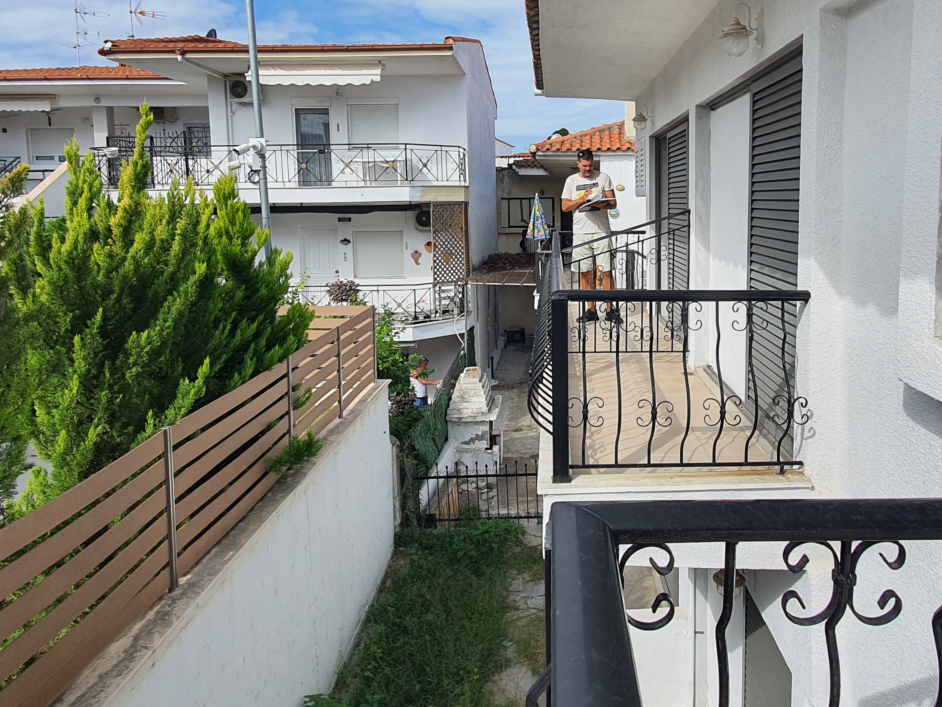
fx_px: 653
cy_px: 275
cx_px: 579
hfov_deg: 70.6
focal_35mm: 24
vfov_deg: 56.3
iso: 50
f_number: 2.2
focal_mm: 1.8
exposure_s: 1/990
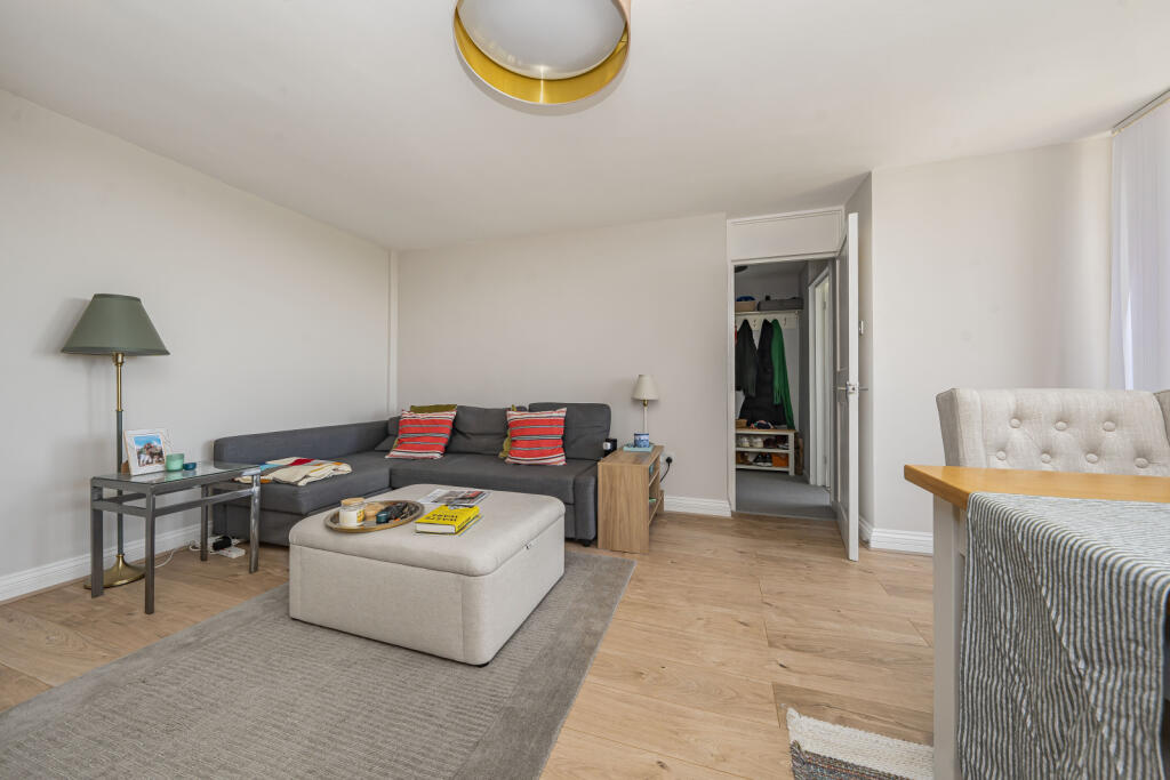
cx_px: 585
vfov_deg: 90.0
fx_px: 390
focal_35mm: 12
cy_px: 390
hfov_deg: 112.6
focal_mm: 12
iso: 320
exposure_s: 1/40
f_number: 9
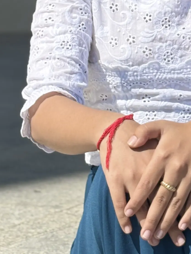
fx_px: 1369
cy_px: -105
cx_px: 182
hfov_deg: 8.0
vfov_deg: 10.3
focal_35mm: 186
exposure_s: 1/4065
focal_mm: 5.96
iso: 40
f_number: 1.6
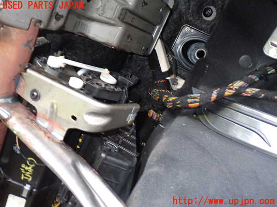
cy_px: 104
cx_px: 138
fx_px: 240
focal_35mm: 30
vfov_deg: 46.8
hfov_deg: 60.0
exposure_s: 1/4
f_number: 6.3
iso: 800
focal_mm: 5.4
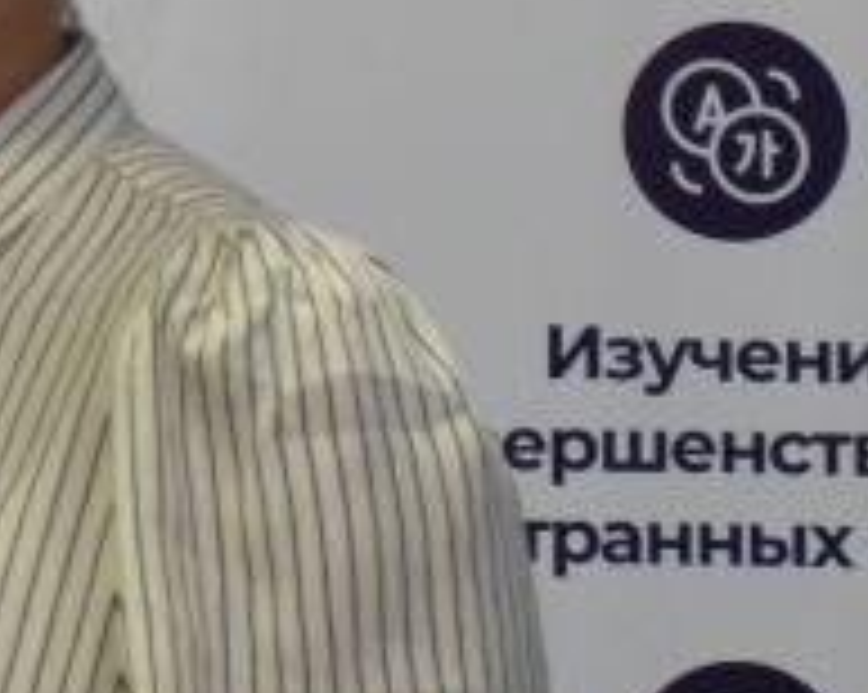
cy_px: -468
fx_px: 10804
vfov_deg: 3.7
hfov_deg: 4.5
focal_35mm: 421
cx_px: -747
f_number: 4.5
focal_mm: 48
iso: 900
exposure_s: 1/125
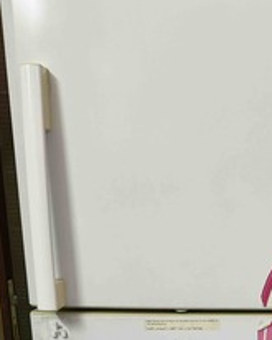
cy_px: 357
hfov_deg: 28.3
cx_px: 230
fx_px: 523
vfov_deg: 32.4
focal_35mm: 52
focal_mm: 6.76
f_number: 1.78
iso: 250
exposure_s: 1/60
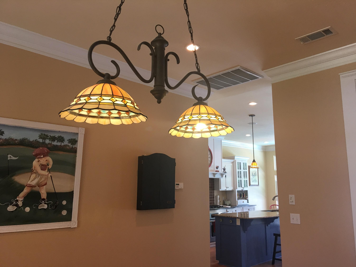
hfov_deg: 61.7
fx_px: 298
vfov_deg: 48.2
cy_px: 134
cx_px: 178
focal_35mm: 29
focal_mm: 4.15
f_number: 2.2
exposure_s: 1/30
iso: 40
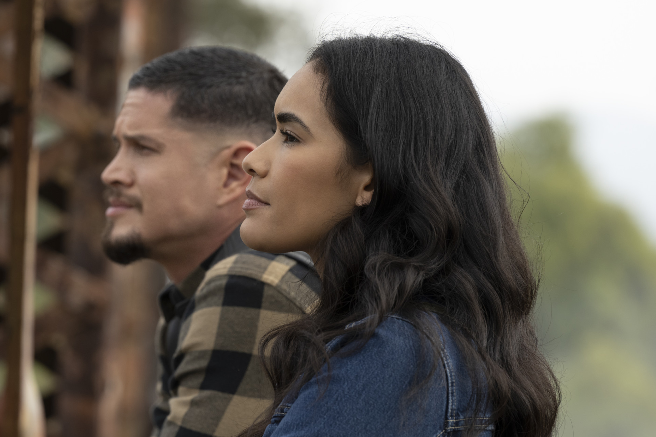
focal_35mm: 253
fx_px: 4610
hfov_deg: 8.1
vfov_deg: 5.4
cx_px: 258
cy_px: 261
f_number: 5.6
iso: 400
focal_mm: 190
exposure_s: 1/800
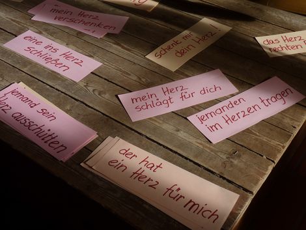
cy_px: 115
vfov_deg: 30.3
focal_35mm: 48
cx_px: 153
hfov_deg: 39.6
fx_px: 425
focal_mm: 8.5
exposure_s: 1/100
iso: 80
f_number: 3.2
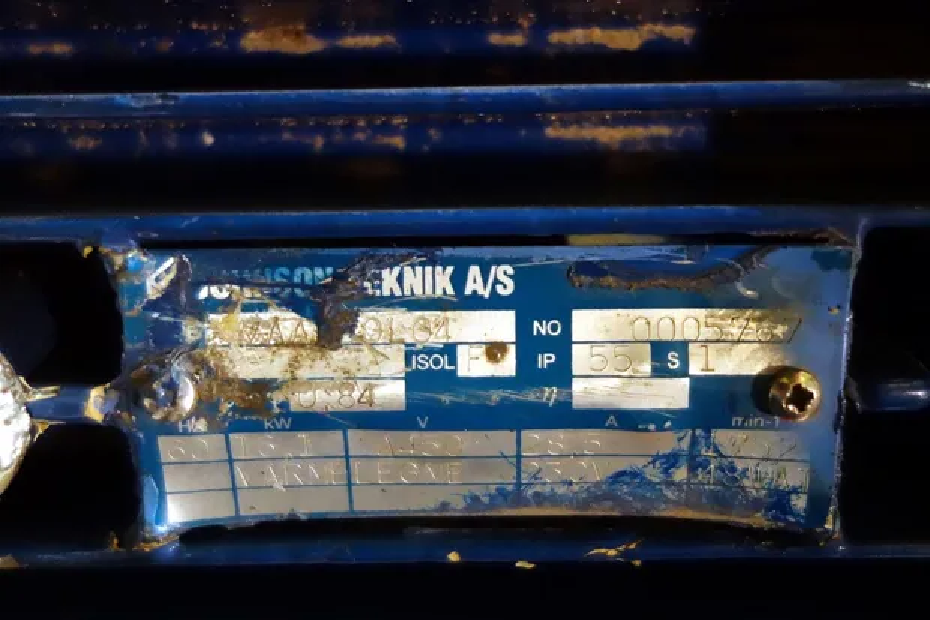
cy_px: 310
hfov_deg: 65.5
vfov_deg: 46.4
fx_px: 723
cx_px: 465
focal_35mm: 28
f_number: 1.8
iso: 3200
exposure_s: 1/125
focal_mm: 10.4
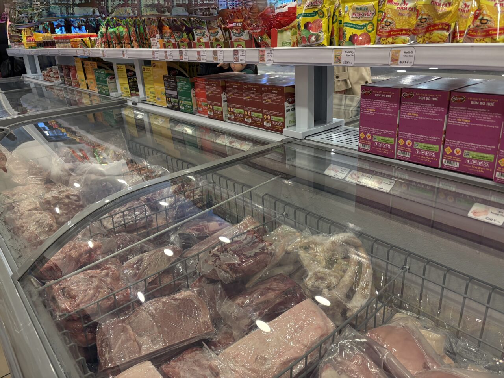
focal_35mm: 26
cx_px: 252
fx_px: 379
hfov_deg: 67.3
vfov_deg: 53.1
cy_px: 189
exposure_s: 1/100
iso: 125
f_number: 1.6
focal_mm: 5.96
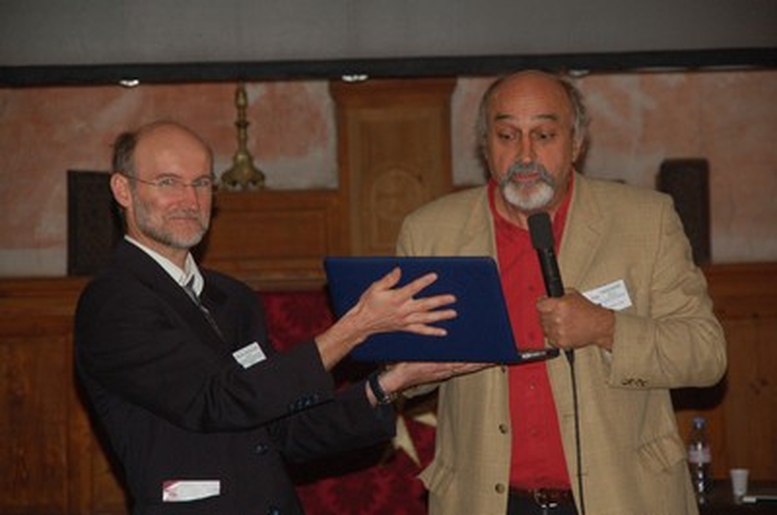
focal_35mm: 174
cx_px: 388
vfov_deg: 7.9
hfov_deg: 11.8
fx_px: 3748
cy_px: 258
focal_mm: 116
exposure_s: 1/60
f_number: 6
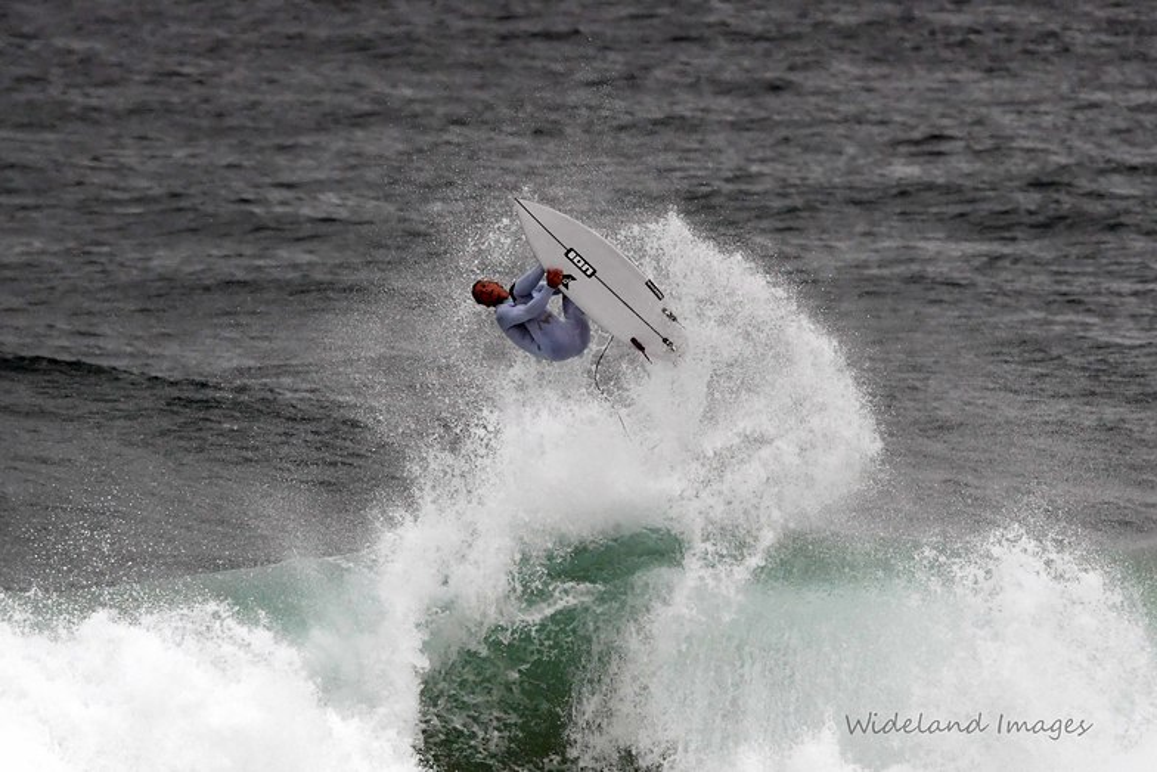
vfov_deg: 2.0
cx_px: 578
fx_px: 22500
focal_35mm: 700
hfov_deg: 2.9
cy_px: 386
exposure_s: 1/8000
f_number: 6.3
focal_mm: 350
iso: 3600
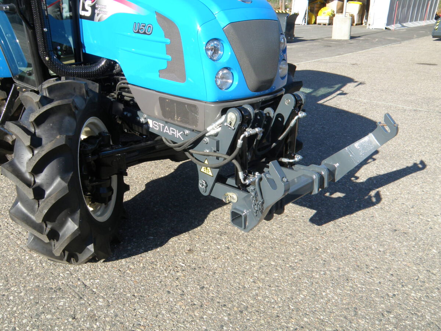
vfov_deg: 46.8
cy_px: 166
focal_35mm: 30
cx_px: 220
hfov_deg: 60.0
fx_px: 382
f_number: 5.6
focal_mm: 5.44
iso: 64
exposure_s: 1/160
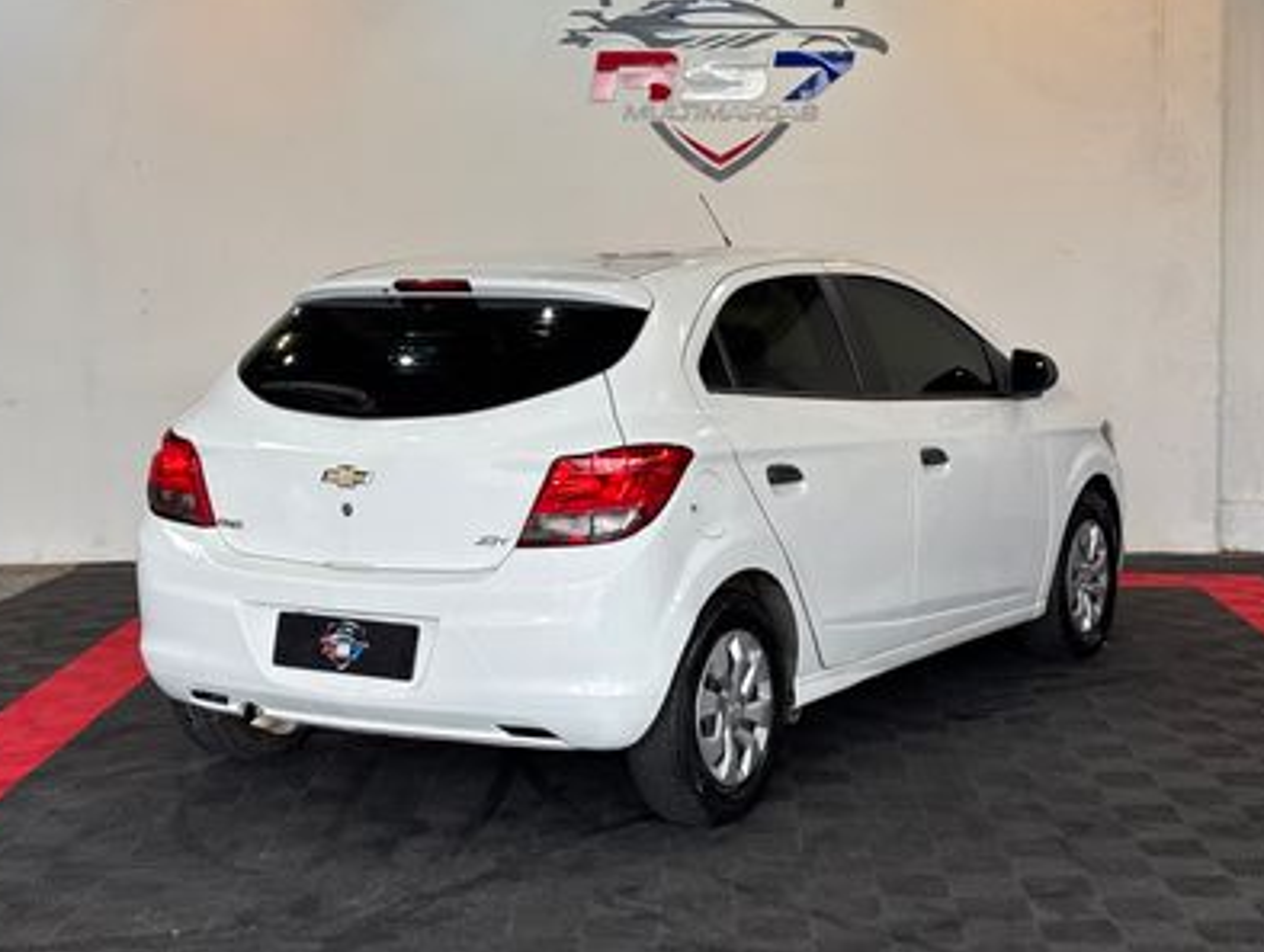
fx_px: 2268
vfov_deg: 23.7
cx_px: 654
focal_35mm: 62
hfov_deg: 31.1
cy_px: 446
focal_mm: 5.96
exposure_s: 1/355
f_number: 1.6
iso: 32
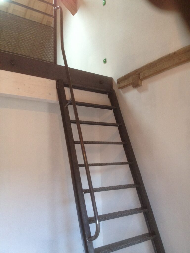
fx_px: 256
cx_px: 95
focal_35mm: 35
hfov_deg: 40.7
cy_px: 126
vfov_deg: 52.6
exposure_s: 1/20
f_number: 2.4
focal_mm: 4.28
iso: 200
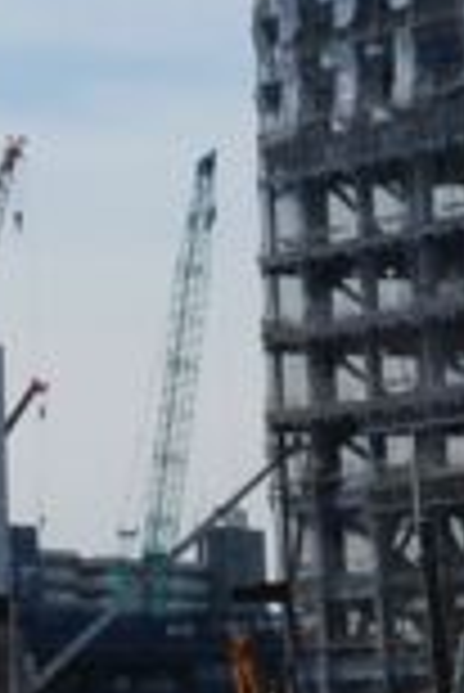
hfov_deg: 5.2
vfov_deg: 7.5
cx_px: -381
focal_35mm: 260
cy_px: -801
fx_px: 5015
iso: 100
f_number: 25
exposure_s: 1/40
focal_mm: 26
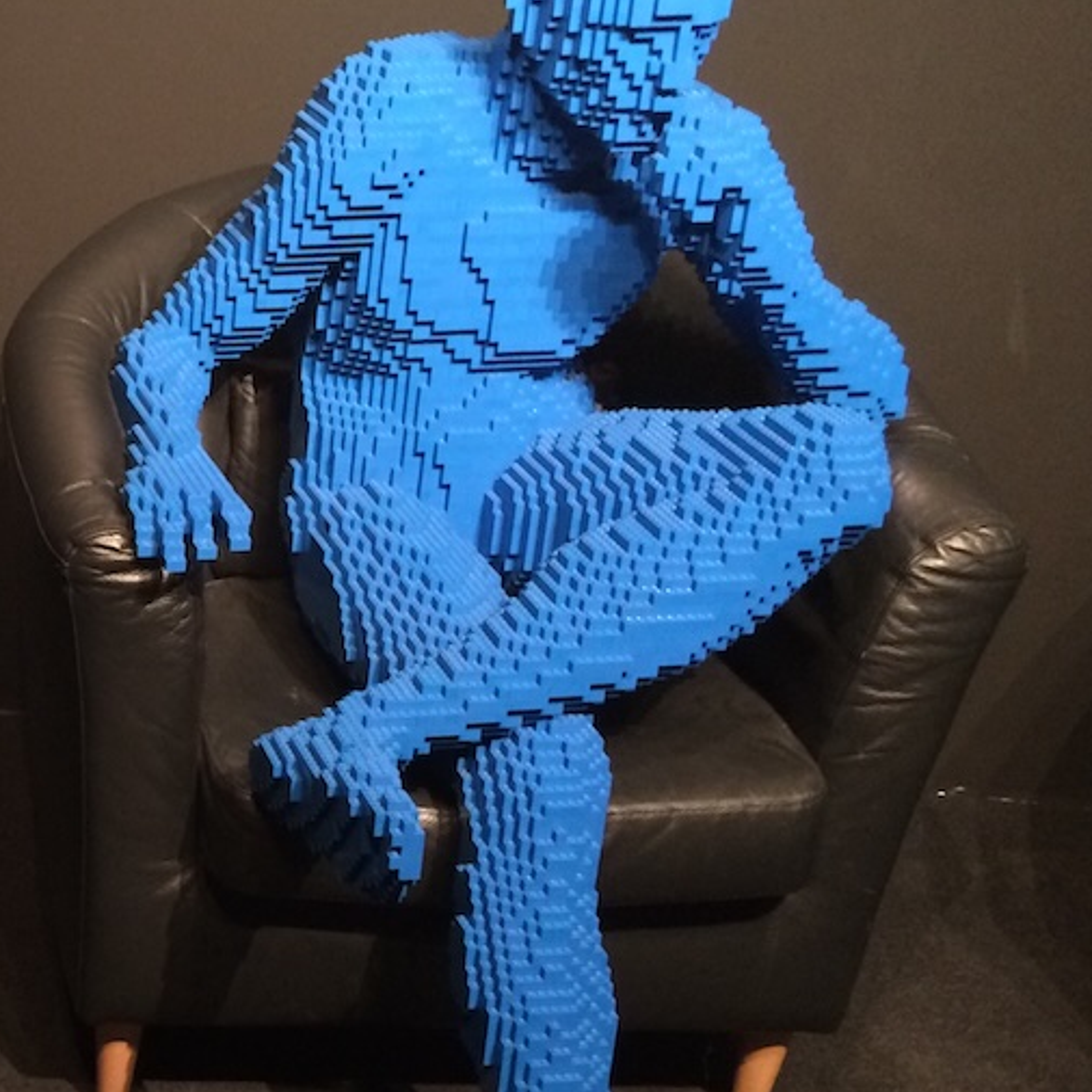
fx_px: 2320
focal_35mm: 65
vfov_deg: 26.4
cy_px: 683
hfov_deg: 23.9
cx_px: -242
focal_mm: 4.15
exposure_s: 1/17
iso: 250
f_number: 2.2
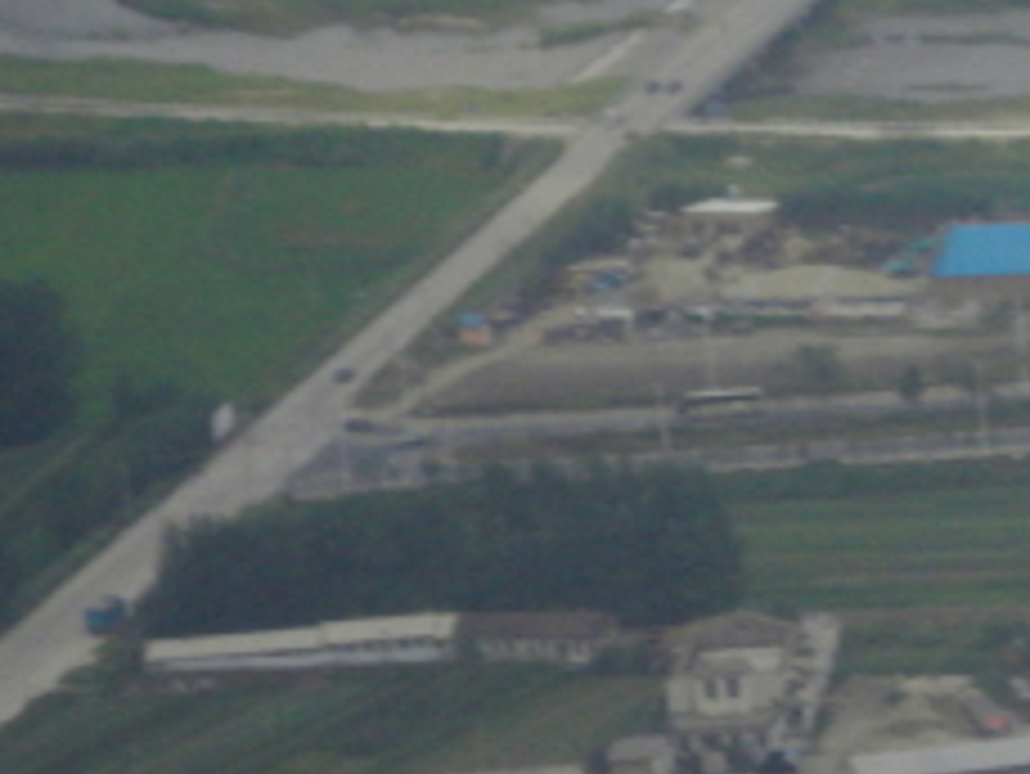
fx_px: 10182
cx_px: 1268
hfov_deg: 5.8
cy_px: 466
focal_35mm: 342
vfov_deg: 4.4
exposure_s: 1/250
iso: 80
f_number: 5.9
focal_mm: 15.5
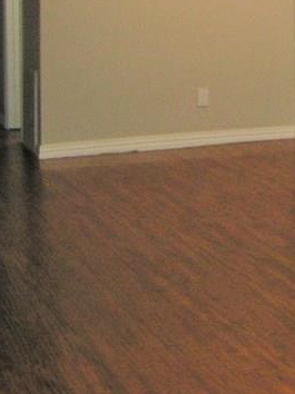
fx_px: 1251
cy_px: -11
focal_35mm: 110
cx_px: 468
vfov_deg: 17.4
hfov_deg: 12.6
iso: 200
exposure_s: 1/30
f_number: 2.8
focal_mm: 5.8
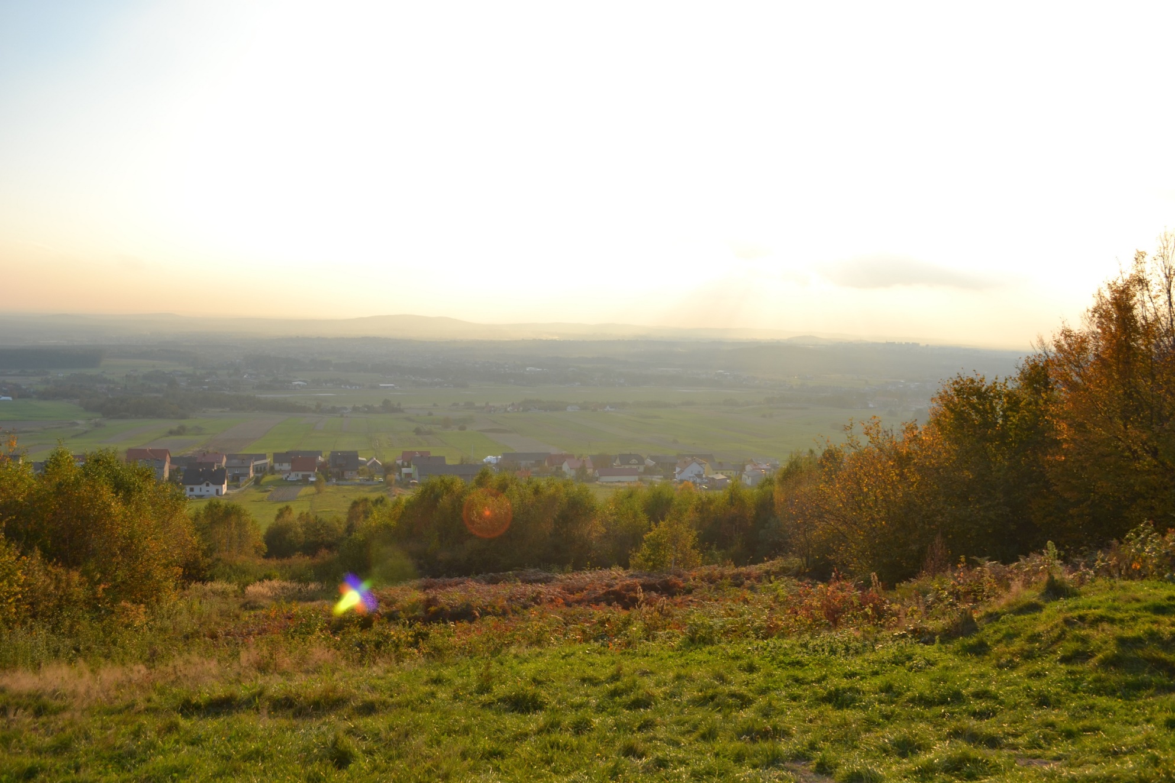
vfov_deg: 47.9
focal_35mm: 27
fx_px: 881
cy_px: 392
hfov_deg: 67.4
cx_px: 588
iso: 100
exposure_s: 1/200
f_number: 7.1
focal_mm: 18
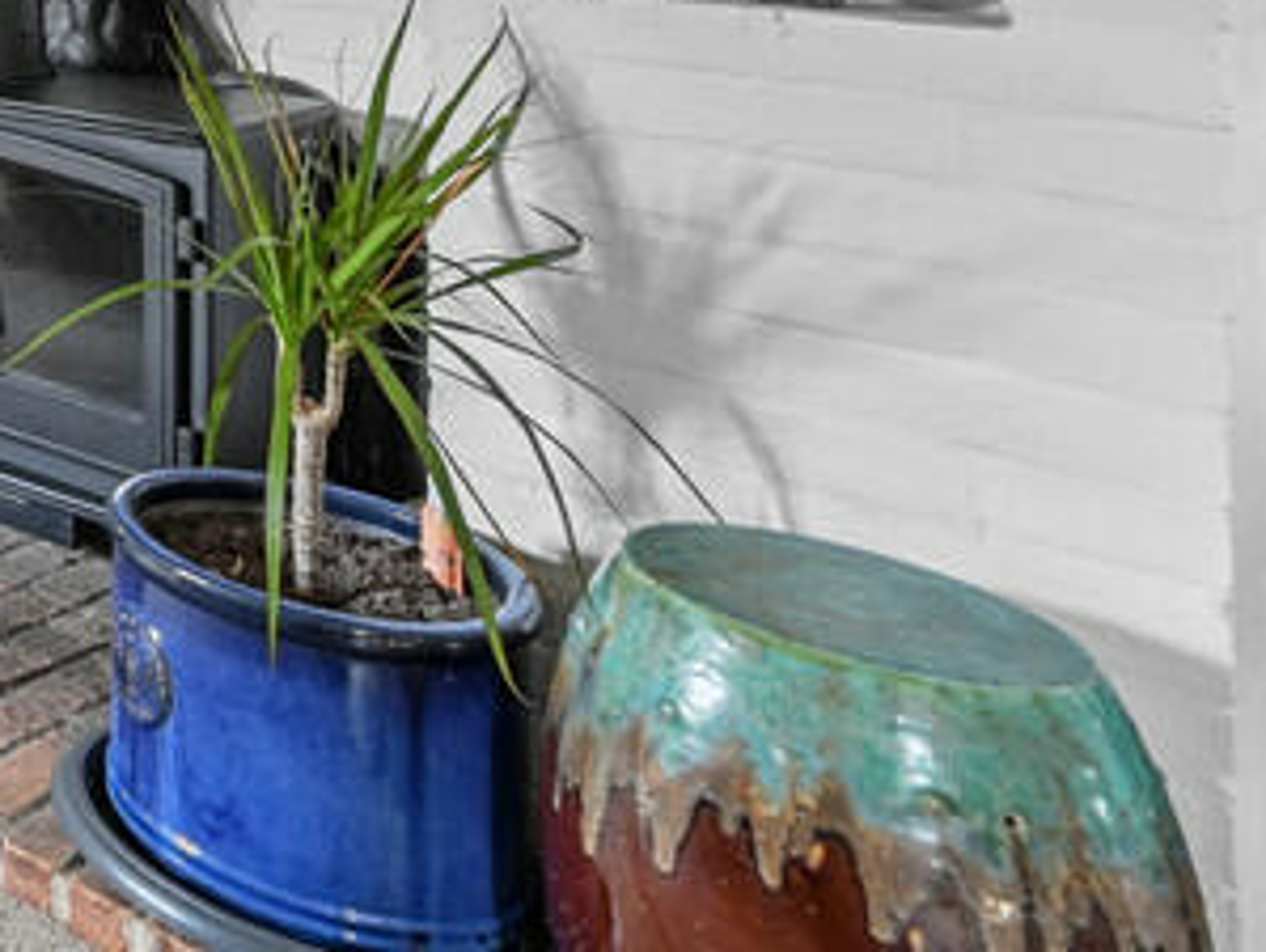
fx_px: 1684
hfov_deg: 25.0
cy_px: -248
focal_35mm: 46
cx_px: -830
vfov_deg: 27.1
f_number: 8
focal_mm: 14
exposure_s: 1/2
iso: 400
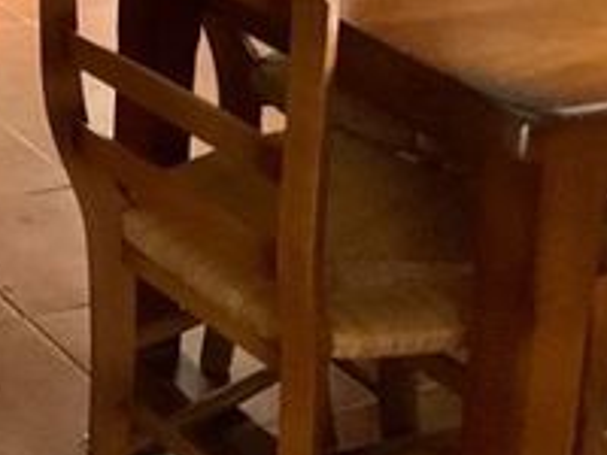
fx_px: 1789
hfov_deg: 16.6
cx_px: -436
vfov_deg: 13.4
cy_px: -297
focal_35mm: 102
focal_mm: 3
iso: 320
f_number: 1.8
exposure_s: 1/40
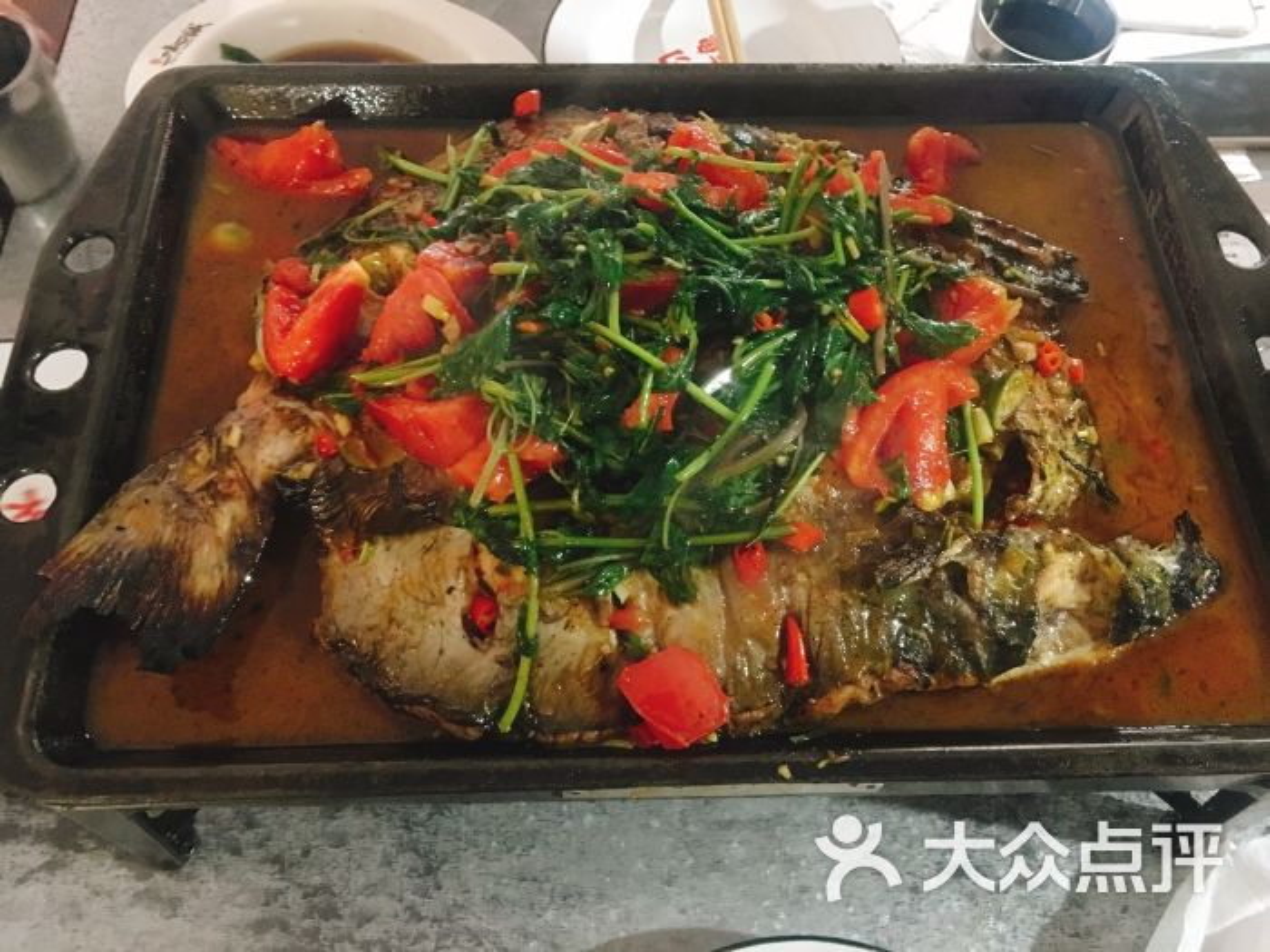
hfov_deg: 61.7
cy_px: 476
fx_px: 1064
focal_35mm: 29
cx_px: 635
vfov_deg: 48.2
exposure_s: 1/4
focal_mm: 4.15
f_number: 2.2
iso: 160
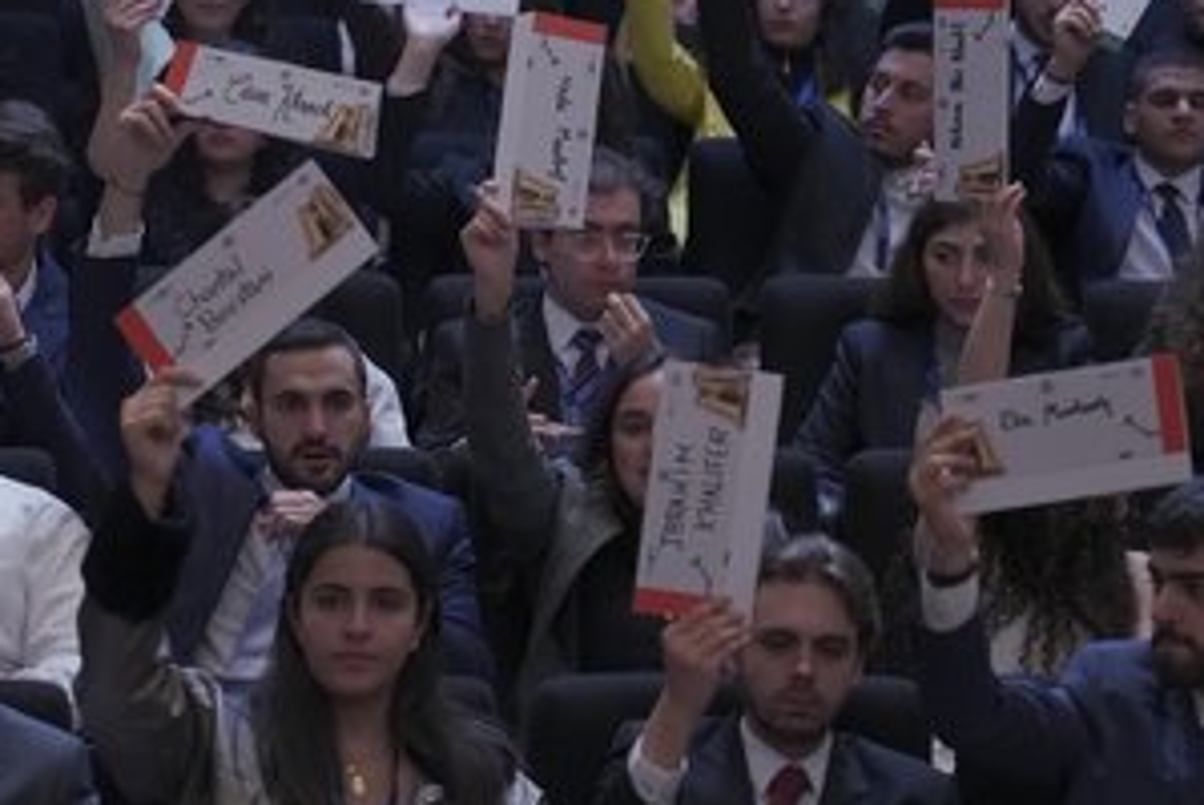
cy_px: 276
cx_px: 632
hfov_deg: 13.2
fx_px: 5189
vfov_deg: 8.9
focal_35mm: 155
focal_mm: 112
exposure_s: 1/250
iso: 10000
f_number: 4.5
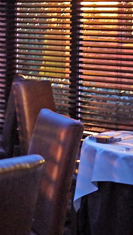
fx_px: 751
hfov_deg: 9.2
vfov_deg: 17.6
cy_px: 19
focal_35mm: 120
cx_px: -176
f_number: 1.7
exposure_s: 1/1.3
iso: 800
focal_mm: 20
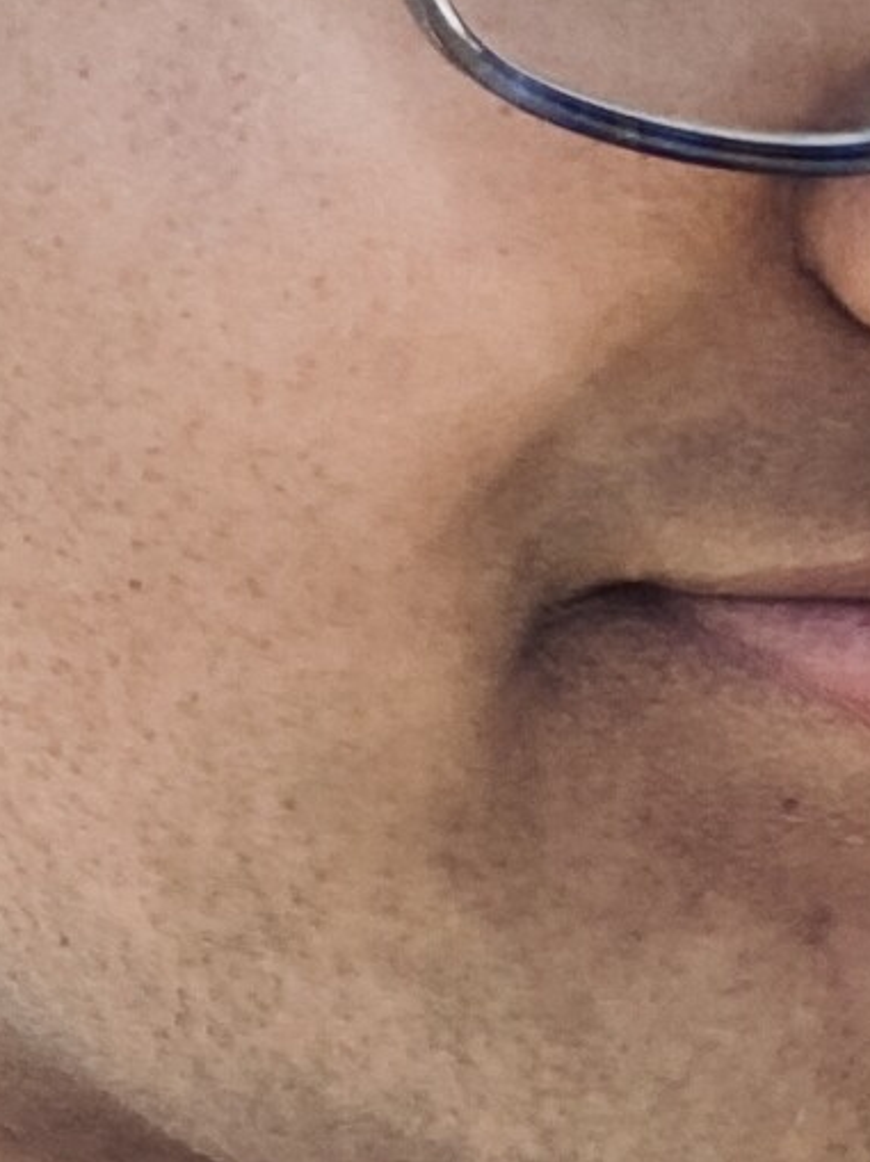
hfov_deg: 9.8
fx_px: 5066
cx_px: 827
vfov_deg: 13.1
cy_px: 747
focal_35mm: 151
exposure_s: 1/241
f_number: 2.2
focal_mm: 2.71
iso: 25
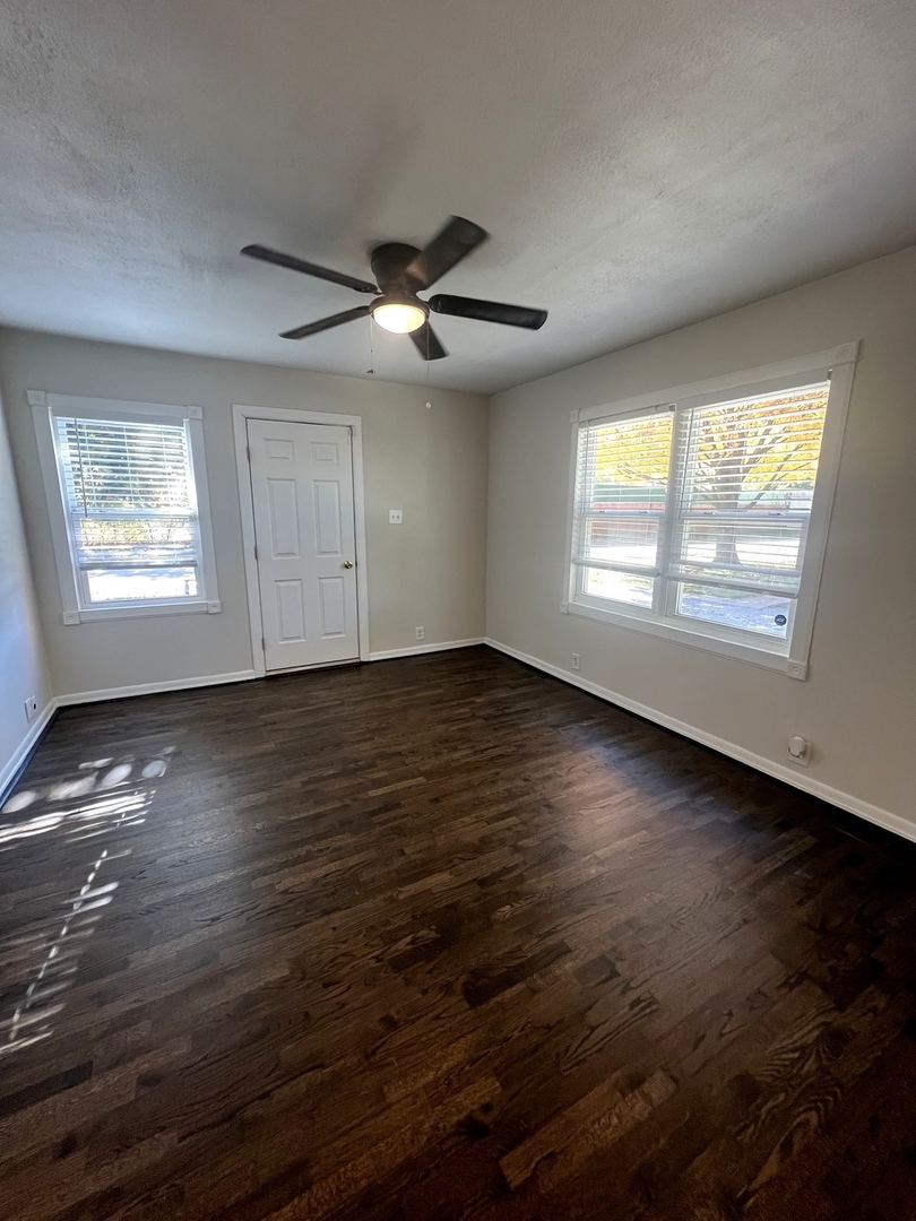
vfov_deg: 106.2
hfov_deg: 89.9
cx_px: 458
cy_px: 610
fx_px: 459
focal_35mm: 13
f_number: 1.8
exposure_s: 1/120
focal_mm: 1.57
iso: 250
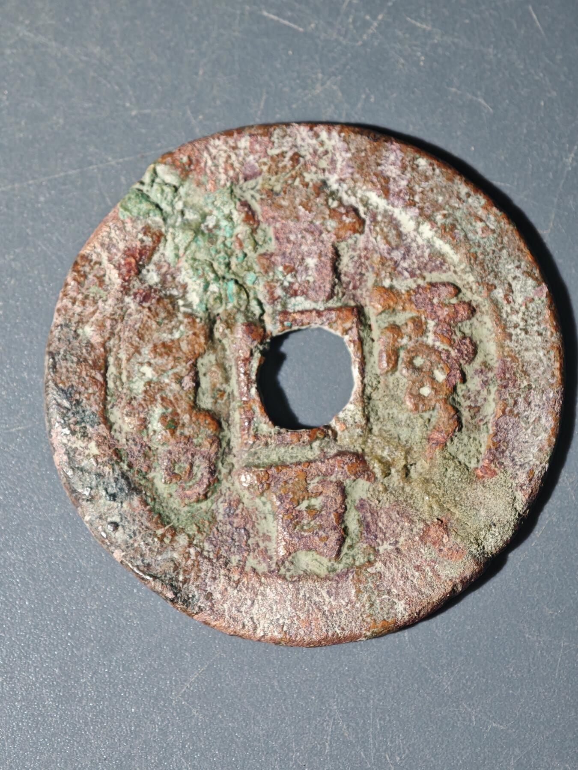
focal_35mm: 81
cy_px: 385
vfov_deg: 24.1
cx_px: 289
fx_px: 1803
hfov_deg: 18.2
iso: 500
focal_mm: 9
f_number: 2
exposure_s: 1/97
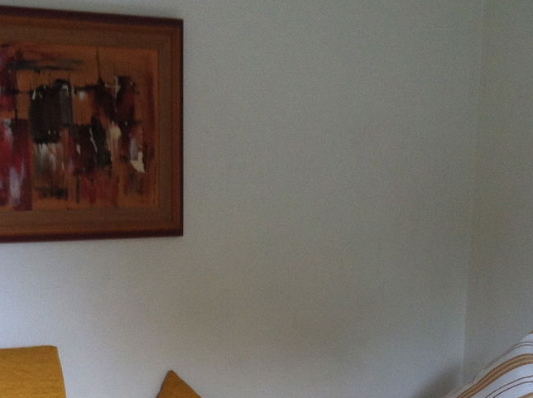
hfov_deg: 22.5
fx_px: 1338
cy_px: 424
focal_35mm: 87
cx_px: 271
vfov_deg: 16.5
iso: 80
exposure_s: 1/24
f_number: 2.8
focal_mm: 3.85
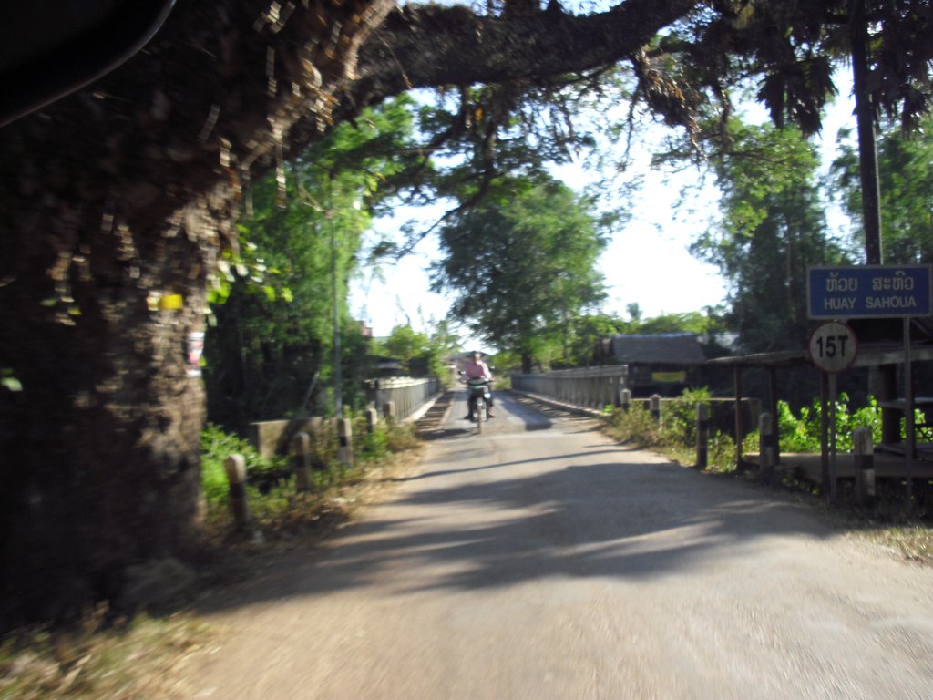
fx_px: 1024
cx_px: 466
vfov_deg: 37.7
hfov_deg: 49.0
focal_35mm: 38
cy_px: 350
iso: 100
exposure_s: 1/80
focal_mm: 6.2
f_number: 8
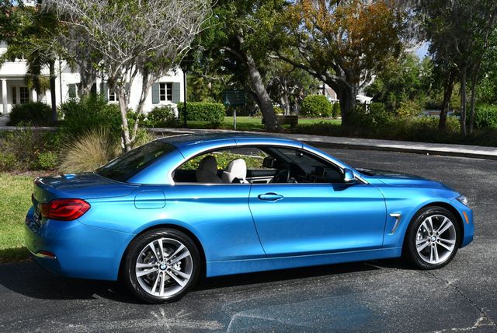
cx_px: 248
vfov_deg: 28.1
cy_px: 166
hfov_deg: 41.1
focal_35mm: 48
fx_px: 663
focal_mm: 24
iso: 100
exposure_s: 1/320
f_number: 9
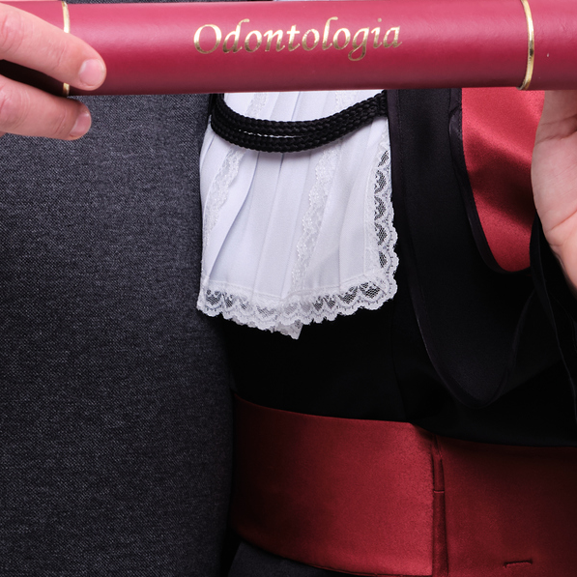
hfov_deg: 10.6
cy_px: -48
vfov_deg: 10.5
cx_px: 200
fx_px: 3093
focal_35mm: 164
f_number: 7.1
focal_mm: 42.9
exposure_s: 1/160
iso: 160
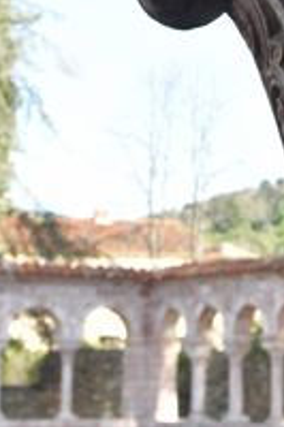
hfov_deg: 9.0
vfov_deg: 13.8
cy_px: 43
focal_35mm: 147
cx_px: 458
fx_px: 1742
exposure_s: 1/200
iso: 400
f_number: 7.1
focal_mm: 28
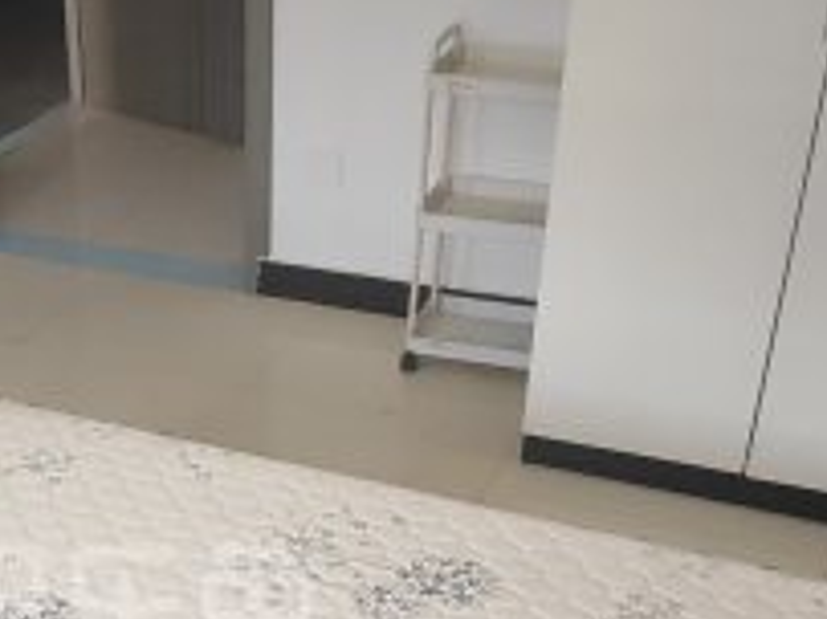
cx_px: -4
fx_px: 1504
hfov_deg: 28.8
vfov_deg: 22.7
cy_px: 562
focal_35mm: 63
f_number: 2.2
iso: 160
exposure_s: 1/100
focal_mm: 1.96
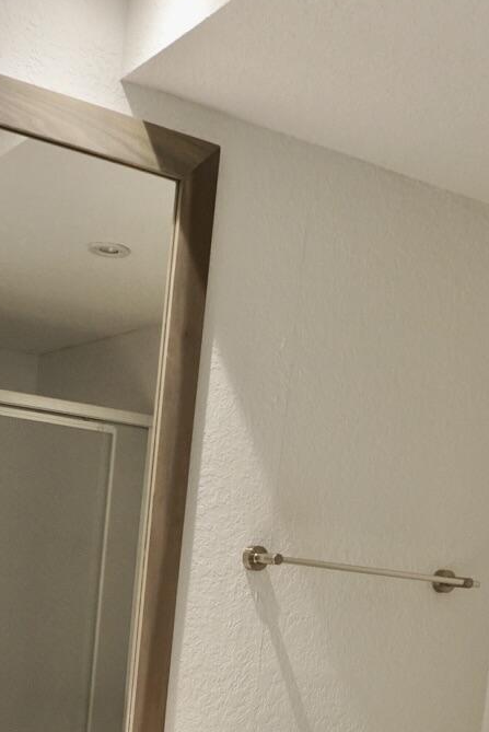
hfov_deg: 23.3
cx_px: 153
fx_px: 1180
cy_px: 855
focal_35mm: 58
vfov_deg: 30.0
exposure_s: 1/60
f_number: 4
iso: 500
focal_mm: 16
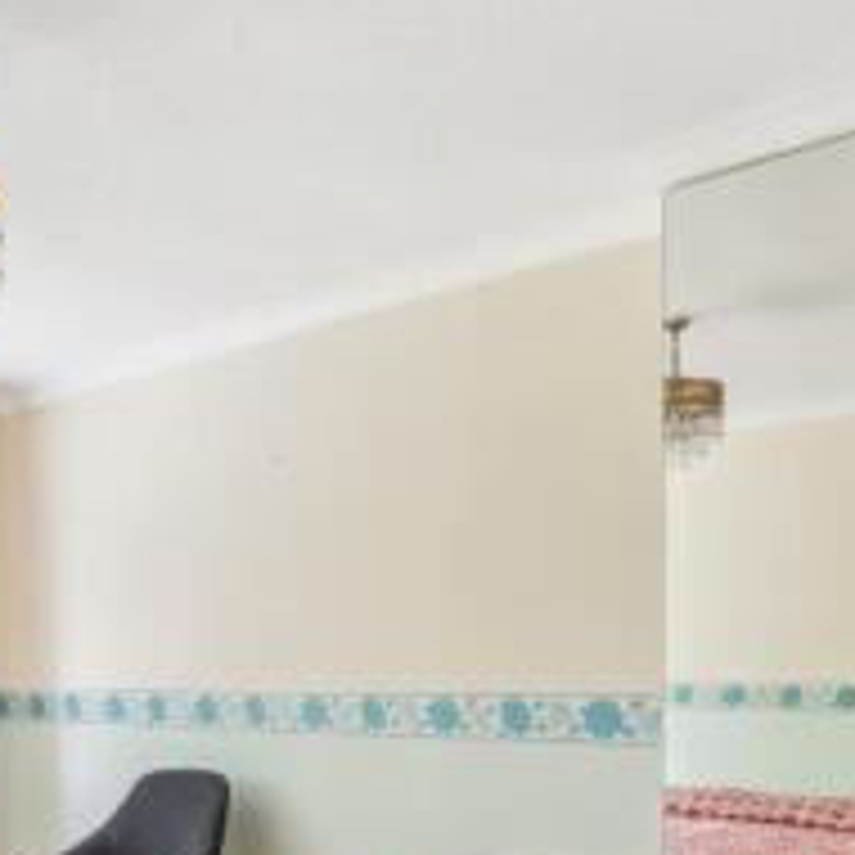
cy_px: 677
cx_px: 115
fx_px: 1313
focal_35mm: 47
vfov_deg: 35.0
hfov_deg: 34.4
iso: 640
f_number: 5.6
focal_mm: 16
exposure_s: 1/8
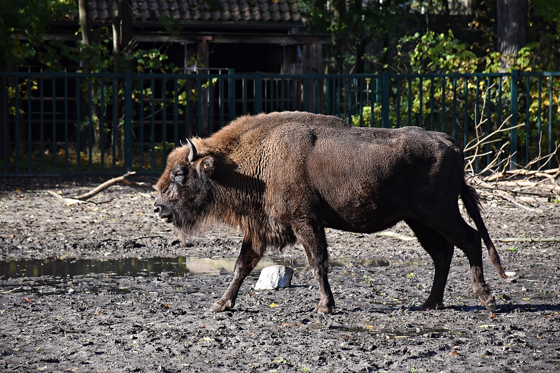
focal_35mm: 210
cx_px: 280
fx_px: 3267
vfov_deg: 6.5
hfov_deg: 9.8
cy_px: 186
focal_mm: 140
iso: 800
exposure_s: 1/1000
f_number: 5.6
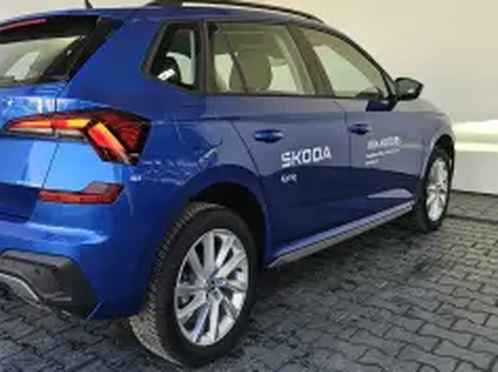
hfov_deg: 50.7
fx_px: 503
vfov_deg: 40.6
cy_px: 168
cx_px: 130
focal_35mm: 35
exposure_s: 1/190
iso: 40
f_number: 1.7
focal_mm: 6.3
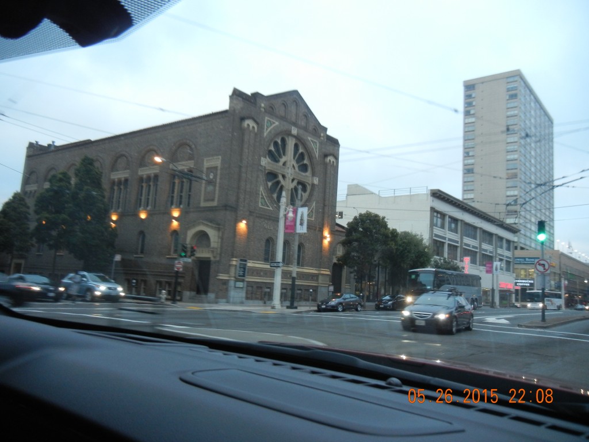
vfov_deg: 46.8
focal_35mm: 30
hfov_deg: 60.0
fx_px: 510
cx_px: 294
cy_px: 221
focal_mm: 5.4
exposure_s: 1/46.6
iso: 400
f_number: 3.5
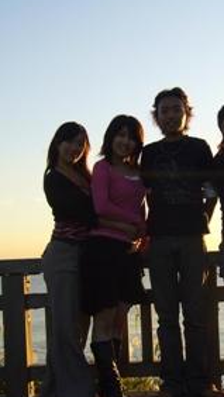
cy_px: 257
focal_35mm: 61
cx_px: 169
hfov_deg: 19.6
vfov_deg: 34.1
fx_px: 643
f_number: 5.6
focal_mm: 5.8
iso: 80
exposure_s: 1/160
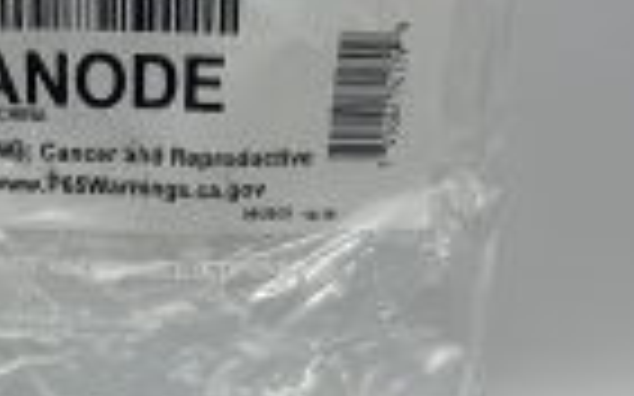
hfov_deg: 23.6
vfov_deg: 13.9
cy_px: 626
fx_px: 1503
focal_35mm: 87
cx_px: 153
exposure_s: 1/1015
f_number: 1.8
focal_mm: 3
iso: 16
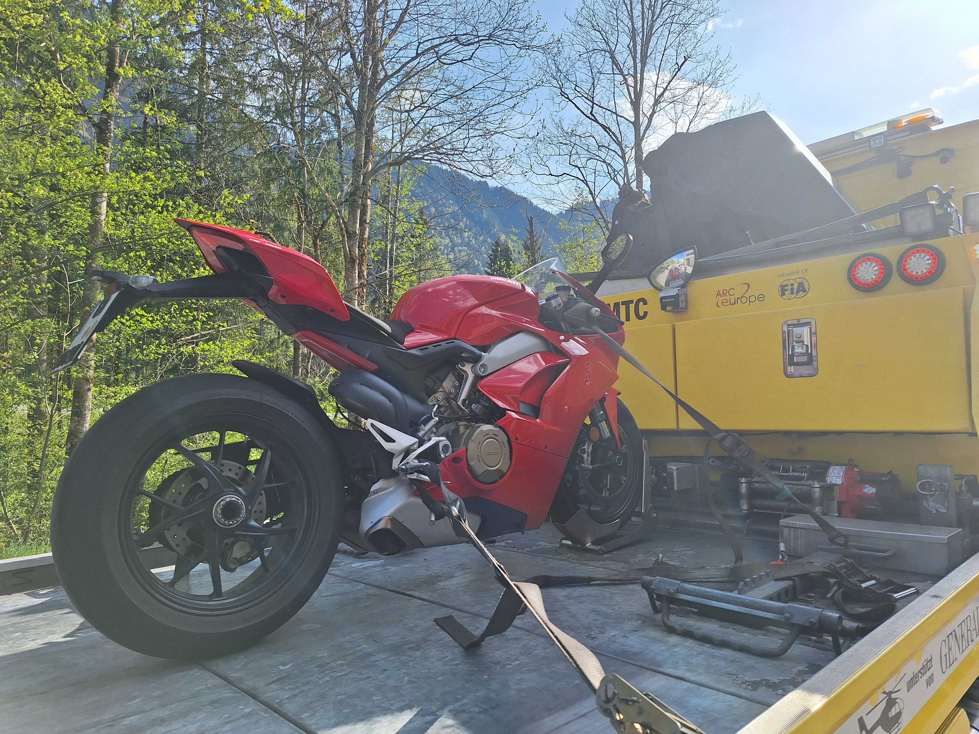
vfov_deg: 58.9
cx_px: 490
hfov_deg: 73.9
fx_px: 650
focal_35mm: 23
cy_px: 367
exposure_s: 1/1647
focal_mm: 5.54
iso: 40
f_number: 1.8
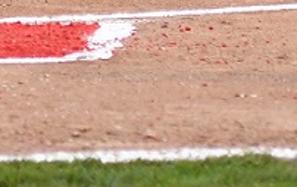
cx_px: -457
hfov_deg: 3.7
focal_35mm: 553
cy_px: -294
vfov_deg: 2.4
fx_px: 4484
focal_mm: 70
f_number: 2.8
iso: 900
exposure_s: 1/1250
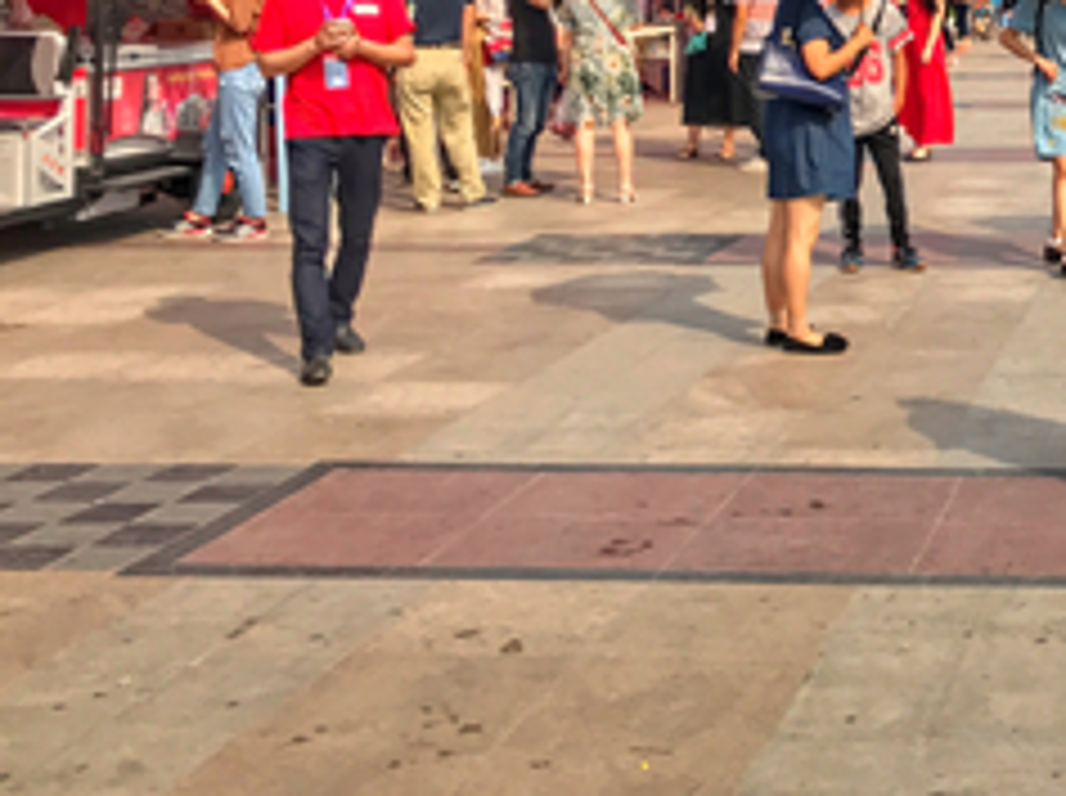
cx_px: 1169
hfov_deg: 27.4
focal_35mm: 65
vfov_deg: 21.5
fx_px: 1999
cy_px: -45
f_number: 1.8
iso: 20
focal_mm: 3.99
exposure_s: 1/1451
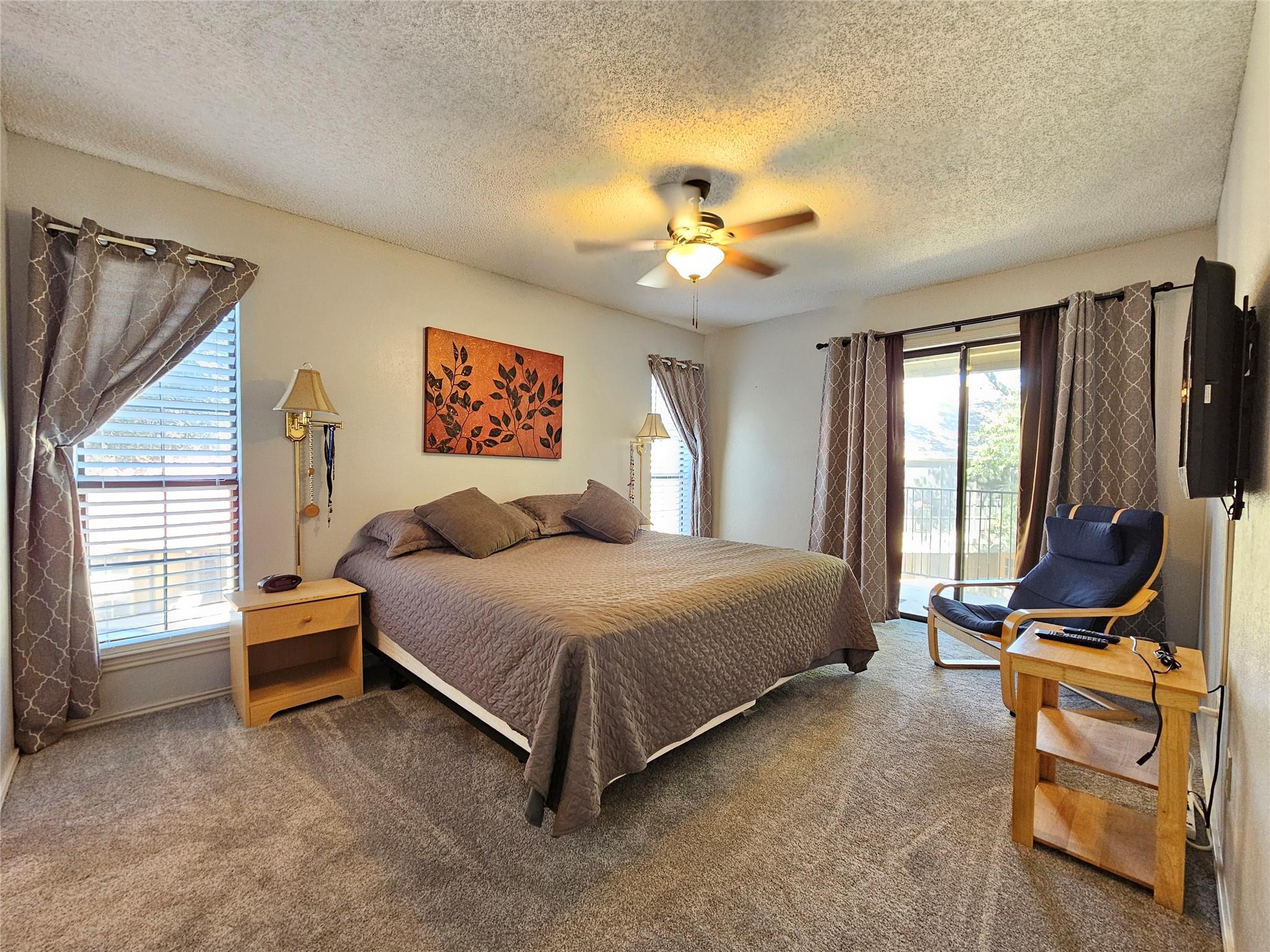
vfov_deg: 89.9
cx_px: 635
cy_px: 476
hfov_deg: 106.2
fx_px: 477
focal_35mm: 13
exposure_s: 1/30
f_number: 2.2
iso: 320
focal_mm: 2.2
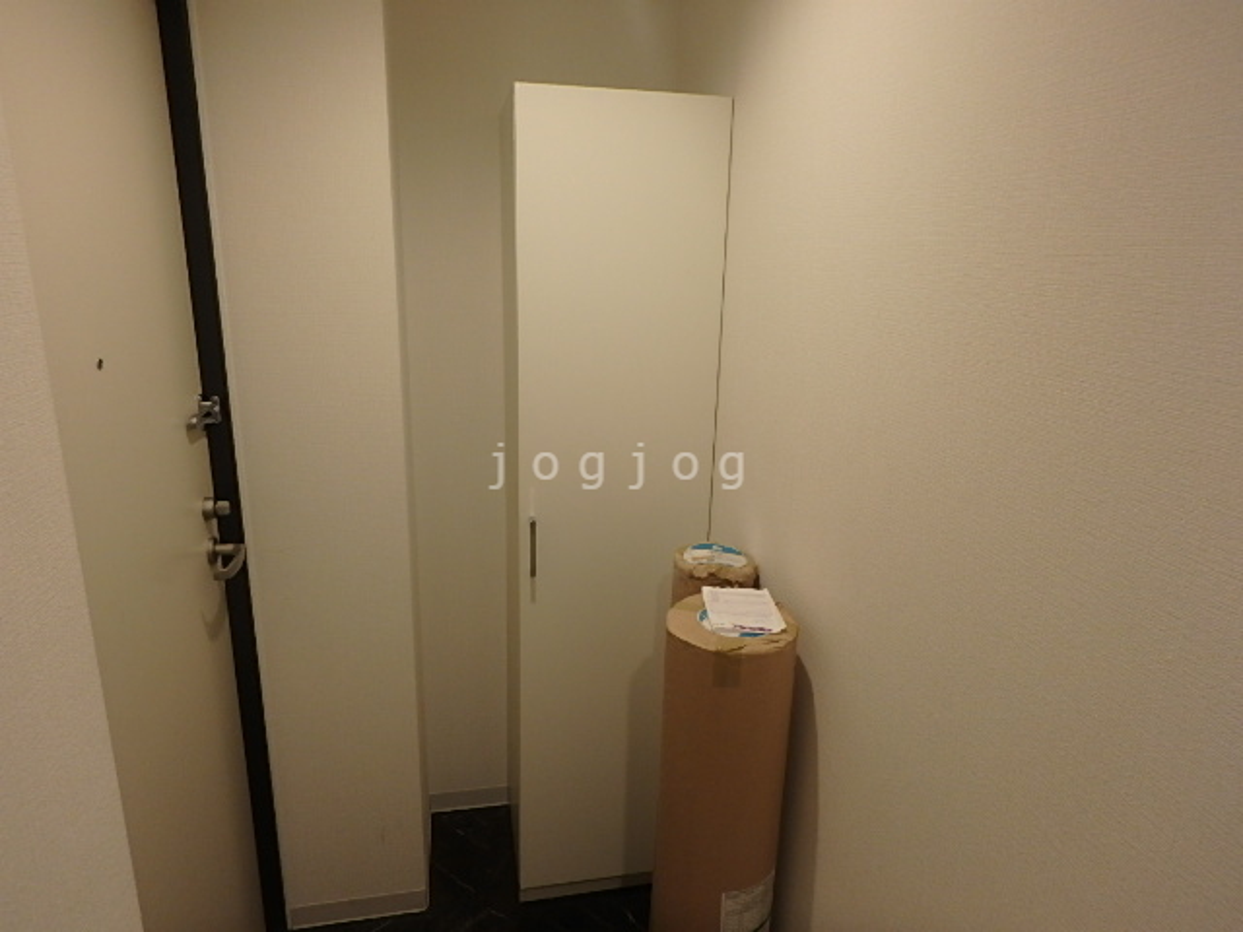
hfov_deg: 79.0
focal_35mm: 21
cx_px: 622
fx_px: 754
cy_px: 466
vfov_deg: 63.4
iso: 200
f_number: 3.5
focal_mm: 3.7
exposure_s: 1/30
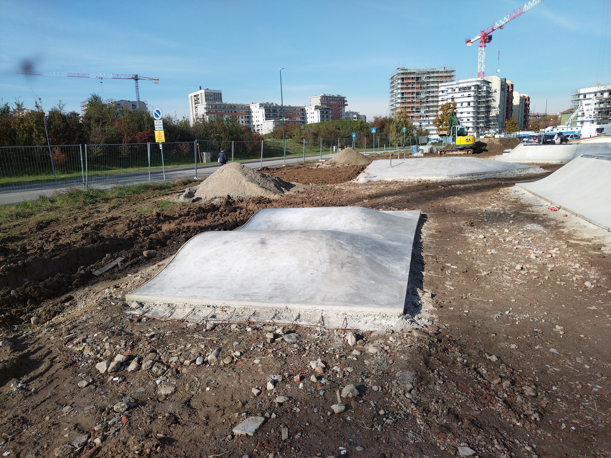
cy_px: 229
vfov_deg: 51.4
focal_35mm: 27
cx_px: 306
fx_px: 477
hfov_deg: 65.3
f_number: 1.9
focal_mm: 4.94
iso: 100
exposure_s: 1/1066
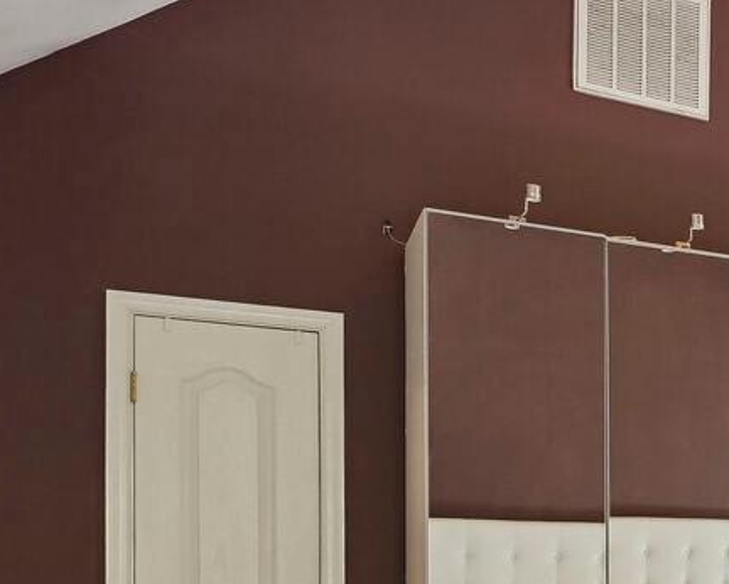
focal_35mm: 60
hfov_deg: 22.3
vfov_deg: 24.2
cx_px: 1232
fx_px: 1295
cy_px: 591
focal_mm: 16
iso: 800
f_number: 9
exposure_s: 1/50
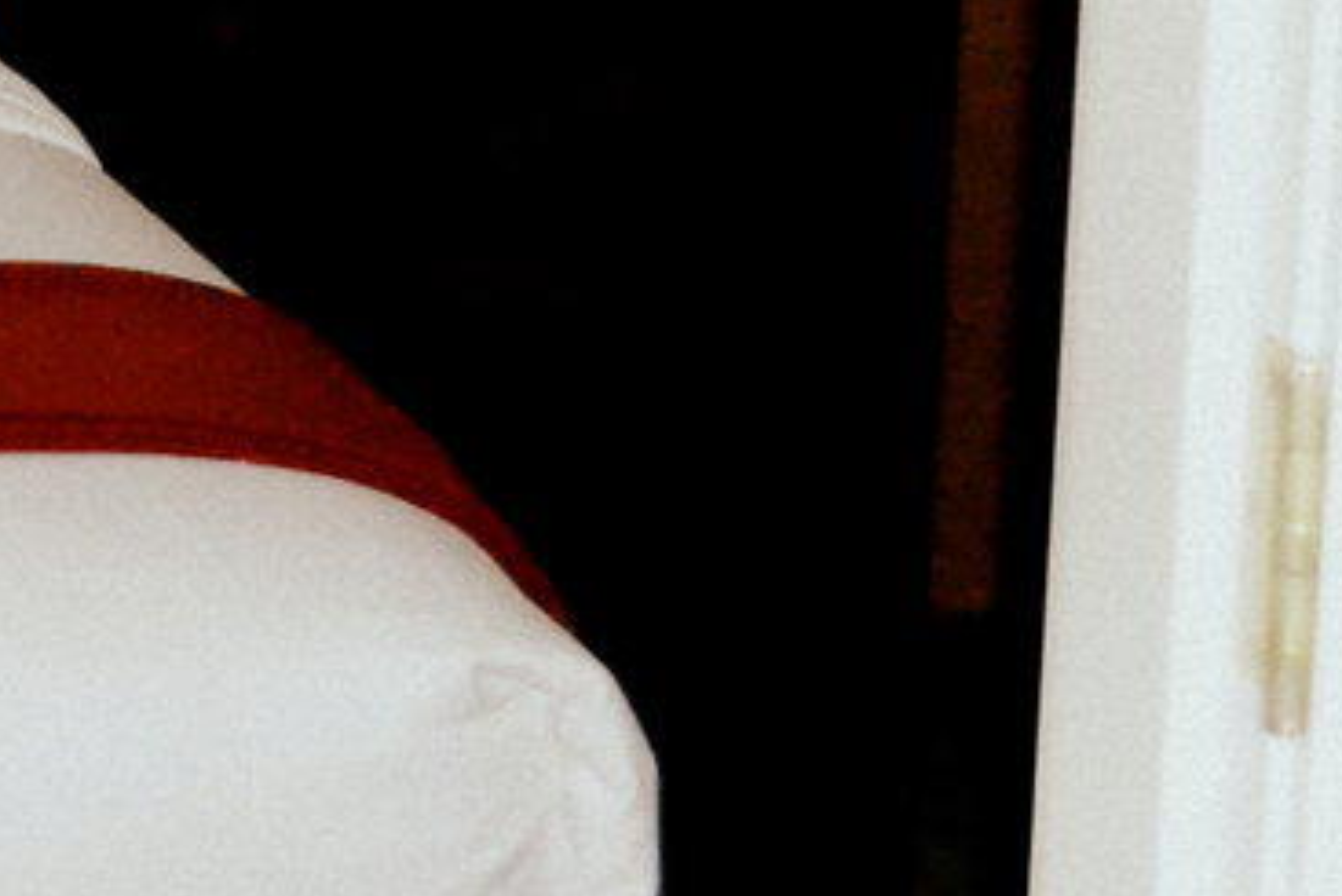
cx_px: -1675
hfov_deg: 10.0
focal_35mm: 184
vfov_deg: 7.4
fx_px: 6861
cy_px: -170
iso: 3200
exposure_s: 1/60
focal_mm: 22
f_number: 4
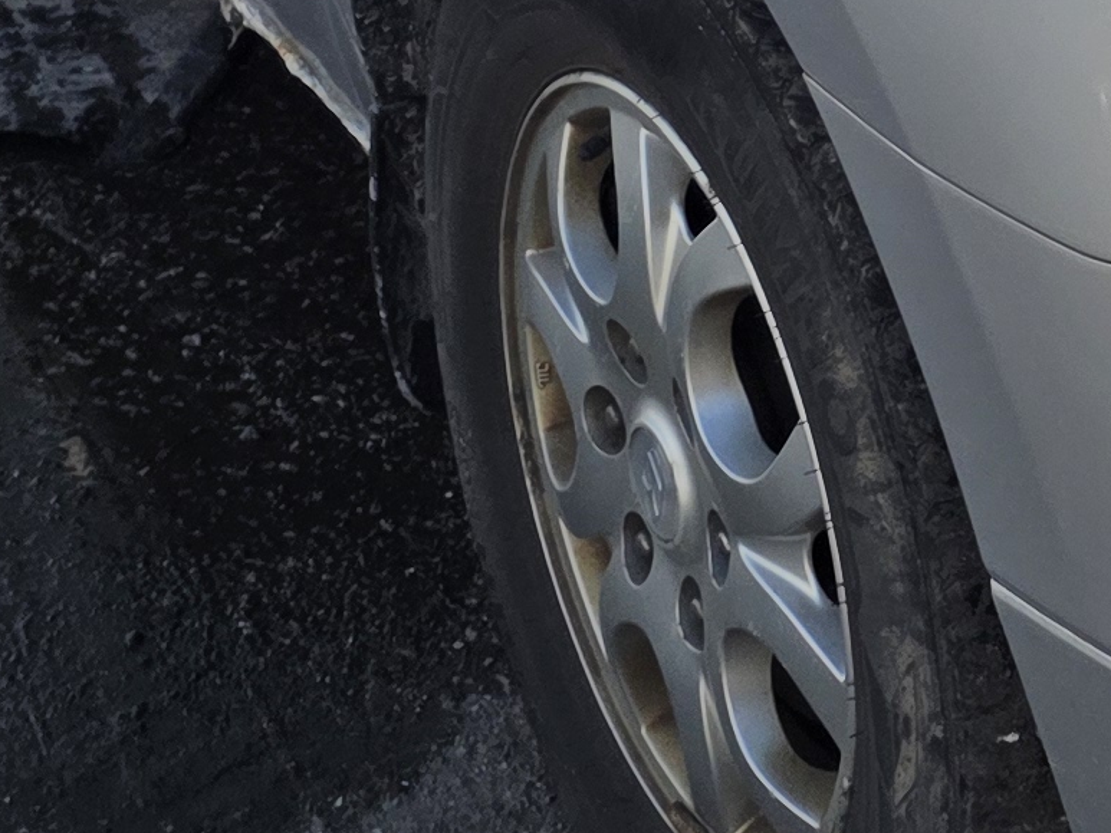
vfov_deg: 11.6
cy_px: -622
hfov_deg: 16.2
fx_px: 3820
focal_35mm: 119
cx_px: 1156
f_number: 1.7
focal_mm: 6.3
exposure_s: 1/7061
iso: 80
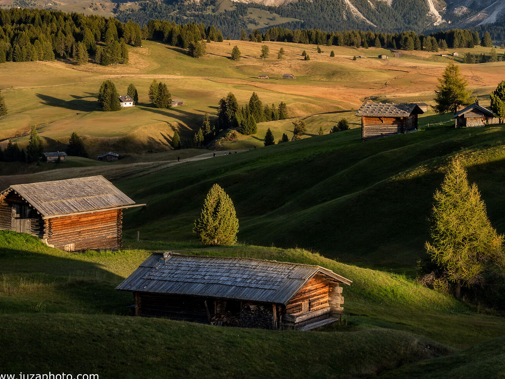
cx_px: 400
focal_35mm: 78
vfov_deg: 18.7
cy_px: 75
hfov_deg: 24.6
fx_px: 1138
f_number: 11
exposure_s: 1/60
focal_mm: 44
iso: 100
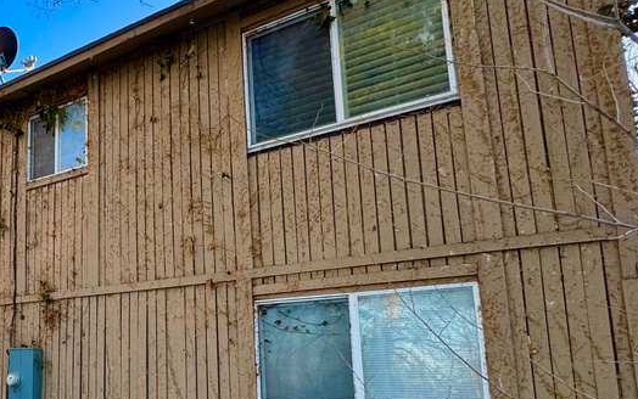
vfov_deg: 41.4
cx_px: 23
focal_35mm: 29
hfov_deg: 53.3
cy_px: 319
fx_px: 504
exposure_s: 1/99
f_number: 2.2
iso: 50
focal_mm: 2.22
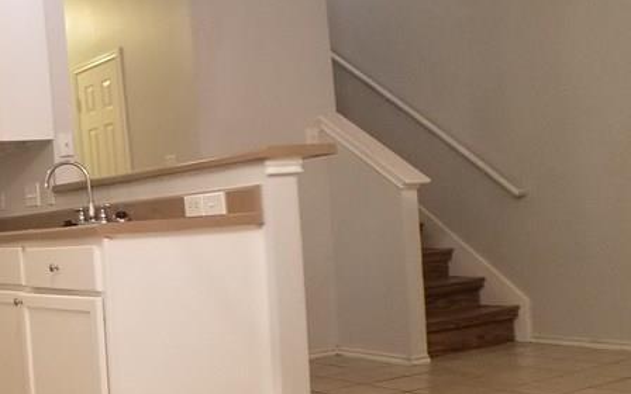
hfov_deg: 30.1
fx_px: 1083
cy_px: 265
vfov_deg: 20.6
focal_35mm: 63
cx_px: -11
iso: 160
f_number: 1.7
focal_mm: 4.2
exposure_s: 1/30
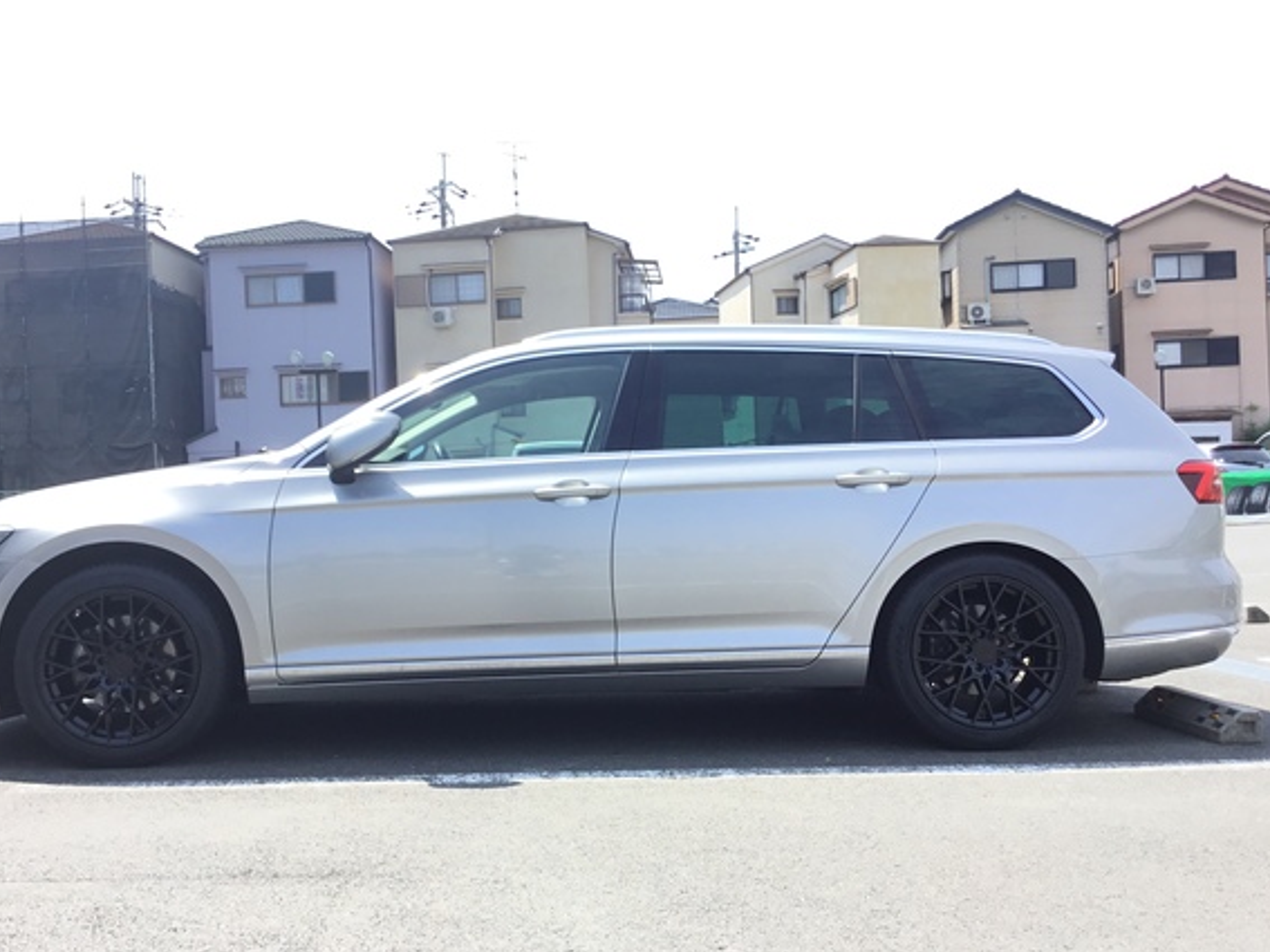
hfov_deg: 52.6
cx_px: 573
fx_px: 1284
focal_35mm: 35
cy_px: 504
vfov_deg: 40.7
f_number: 2.4
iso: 25
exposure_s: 1/532
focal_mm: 3.3
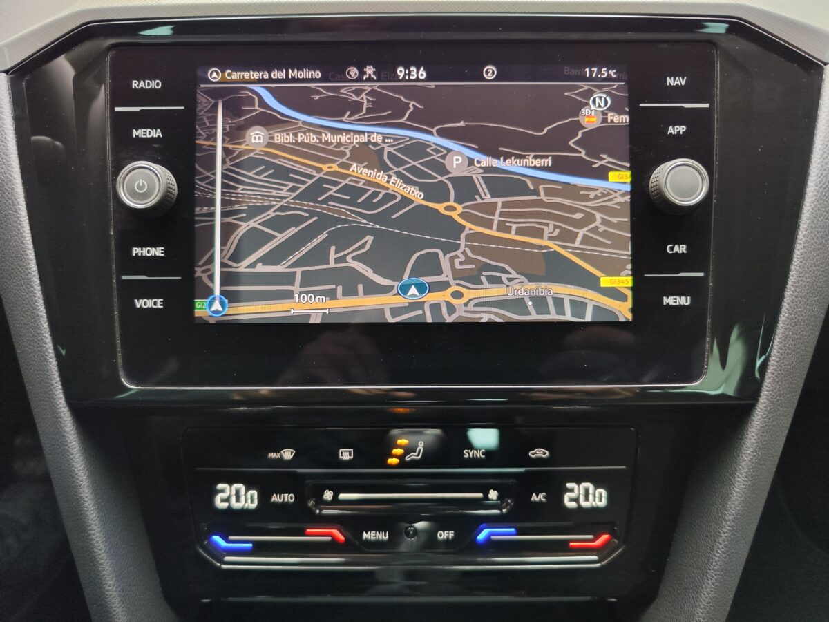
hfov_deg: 73.9
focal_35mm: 23
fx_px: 551
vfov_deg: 58.9
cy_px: 311
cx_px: 414
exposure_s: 1/71.2
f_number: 1.69
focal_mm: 7.01
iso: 344
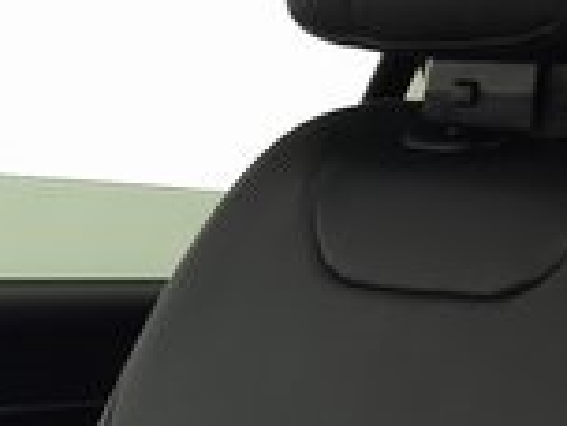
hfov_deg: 11.5
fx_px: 2539
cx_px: -574
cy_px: 1069
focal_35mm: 155
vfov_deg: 8.6
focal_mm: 6.3
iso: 160
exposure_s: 1/60
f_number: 1.7
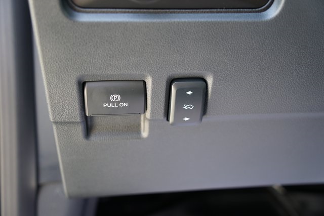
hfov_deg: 44.5
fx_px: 396
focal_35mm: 44
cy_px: 108
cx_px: 162
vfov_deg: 30.5
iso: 500
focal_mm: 44
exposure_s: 1/60
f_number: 4
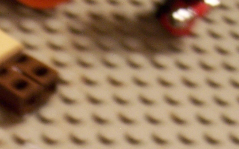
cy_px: 241
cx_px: 7
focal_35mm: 110
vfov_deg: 11.3
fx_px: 717
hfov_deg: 18.5
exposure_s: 1/8
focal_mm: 6.2
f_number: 2.8
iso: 160
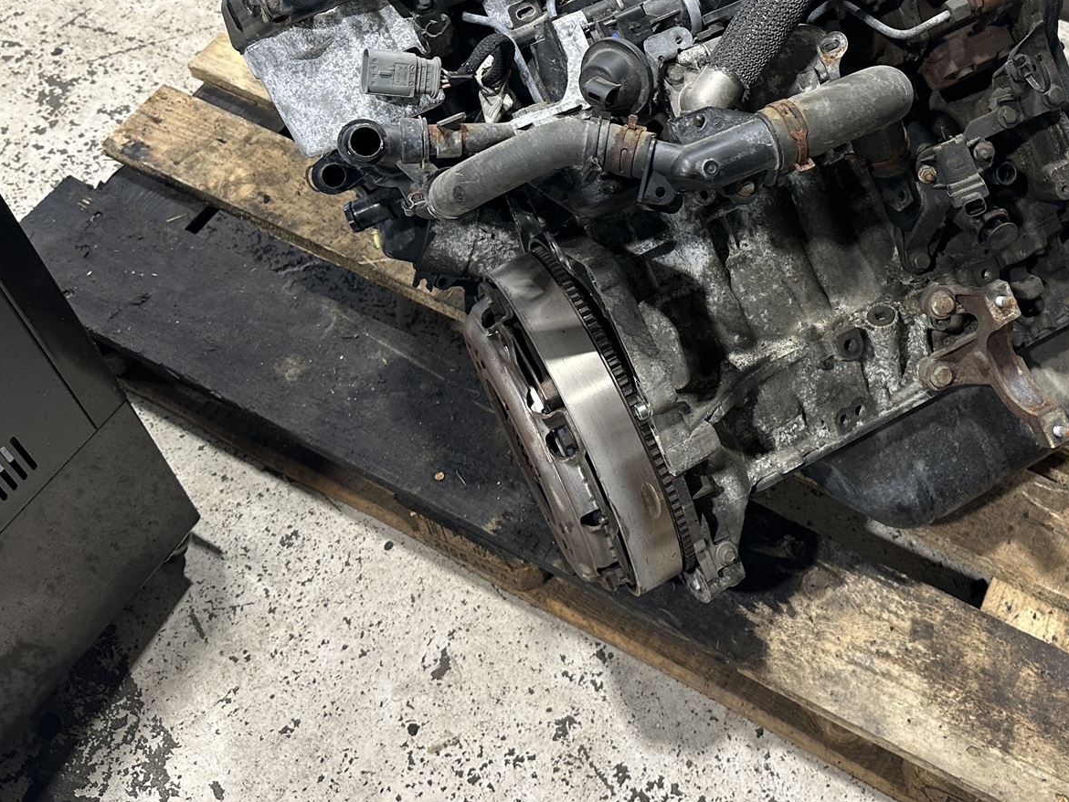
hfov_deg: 44.2
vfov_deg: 33.5
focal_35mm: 42
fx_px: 1297
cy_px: 184
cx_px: 700
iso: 160
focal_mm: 6.86
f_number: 1.78
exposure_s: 1/100
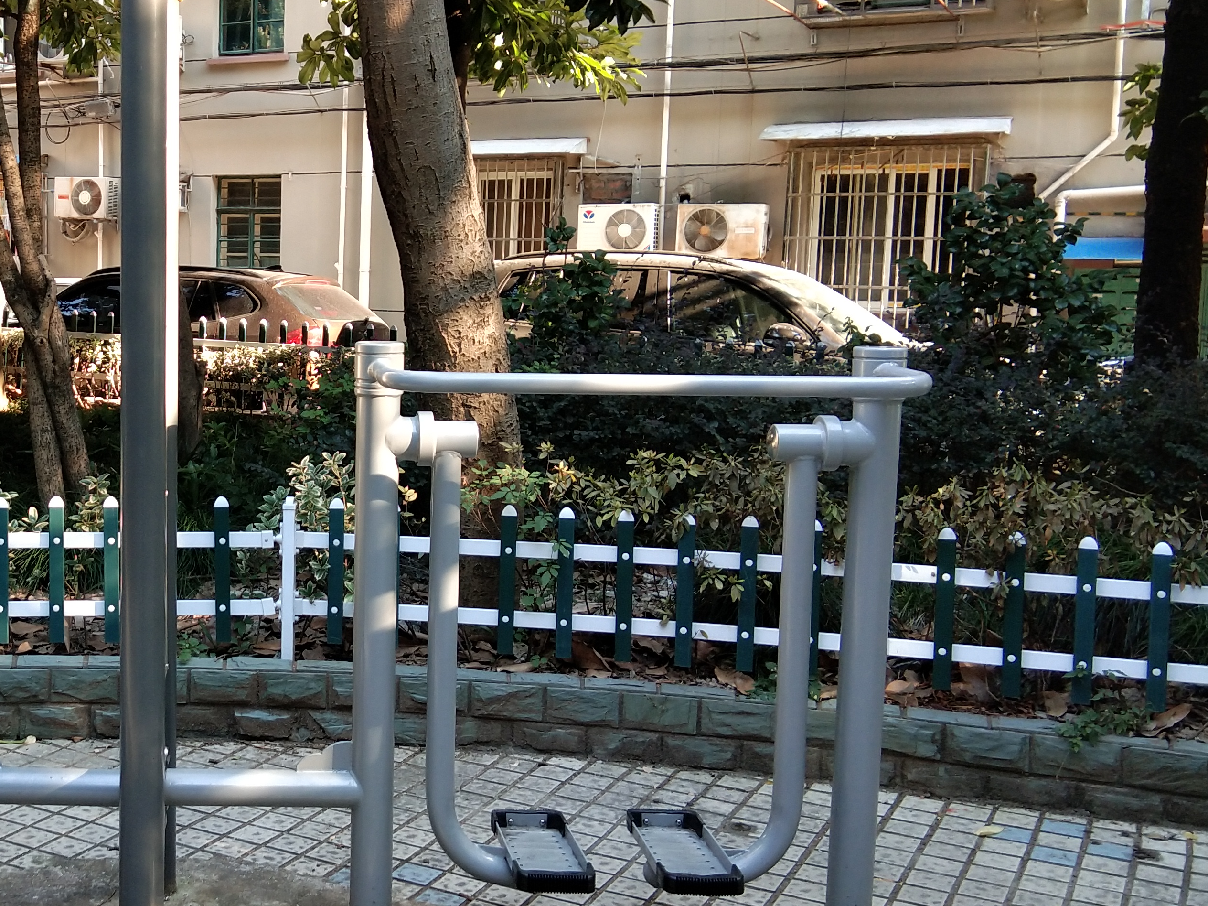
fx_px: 1780
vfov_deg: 28.6
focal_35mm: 51
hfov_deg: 36.1
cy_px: 436
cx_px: 226
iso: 64
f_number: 2.2
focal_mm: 3.69
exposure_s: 1/50
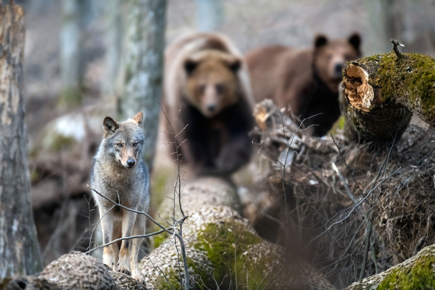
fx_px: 6042
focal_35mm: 500
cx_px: 218
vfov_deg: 2.8
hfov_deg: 4.1
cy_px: 145
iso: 3200
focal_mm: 500
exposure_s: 1/800
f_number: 4
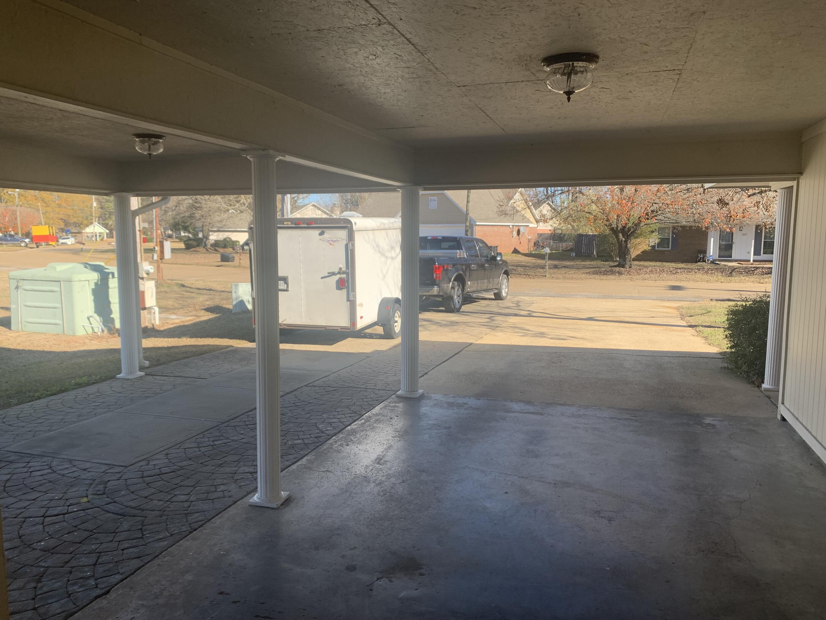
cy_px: 310
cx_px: 413
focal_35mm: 26
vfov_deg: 53.1
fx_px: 620
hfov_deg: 67.3
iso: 25
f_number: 1.8
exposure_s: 1/716
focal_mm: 4.25
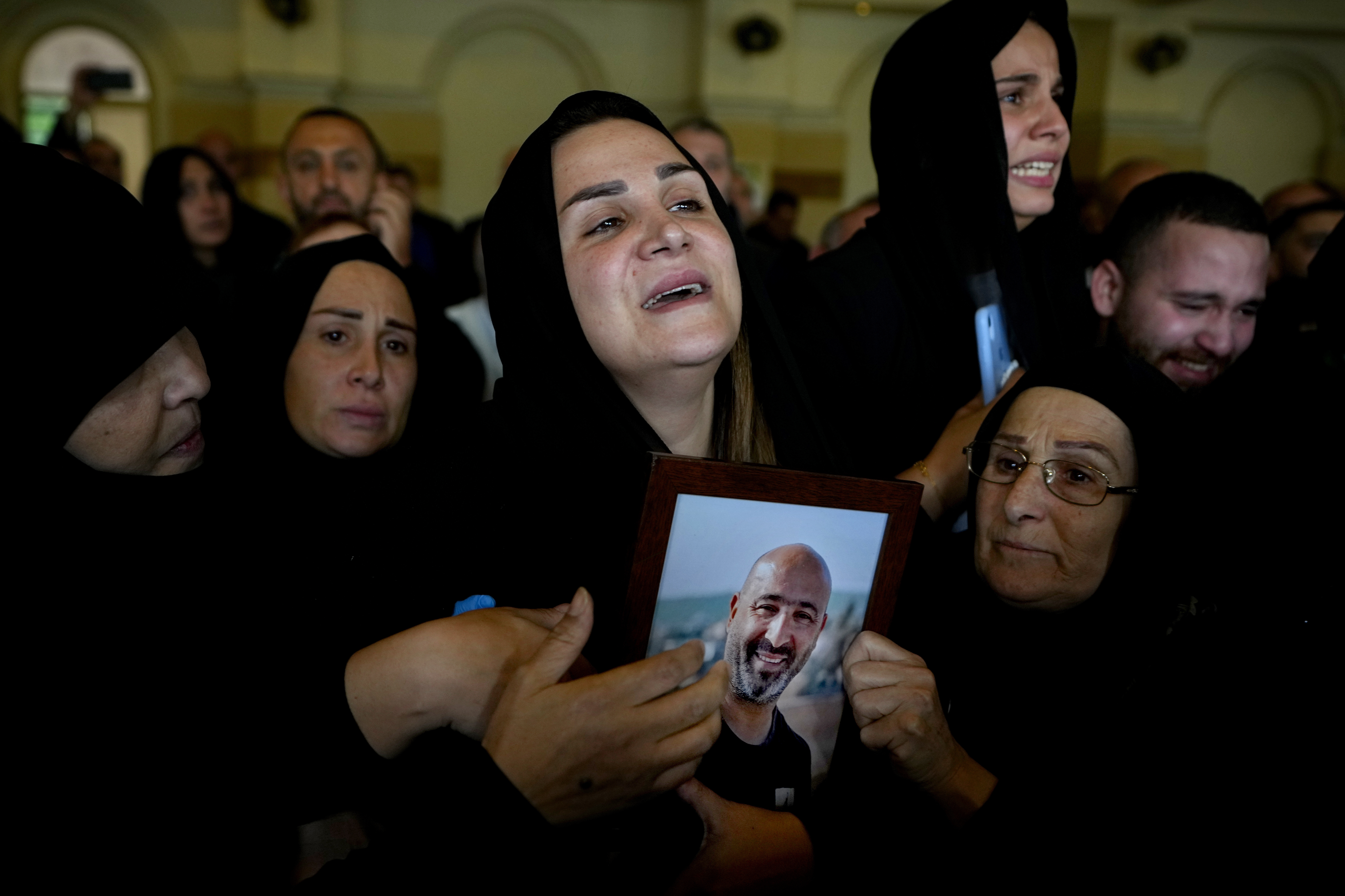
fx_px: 1195
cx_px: 672
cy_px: 448
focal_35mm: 32
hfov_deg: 58.7
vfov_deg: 41.1
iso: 1000
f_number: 2.8
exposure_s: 1/500
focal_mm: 32
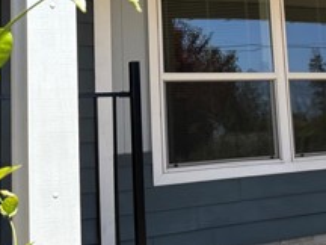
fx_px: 725
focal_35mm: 77
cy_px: -11
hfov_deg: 25.2
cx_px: 217
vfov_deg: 18.5
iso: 50
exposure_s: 1/1239
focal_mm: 5.96
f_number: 1.6
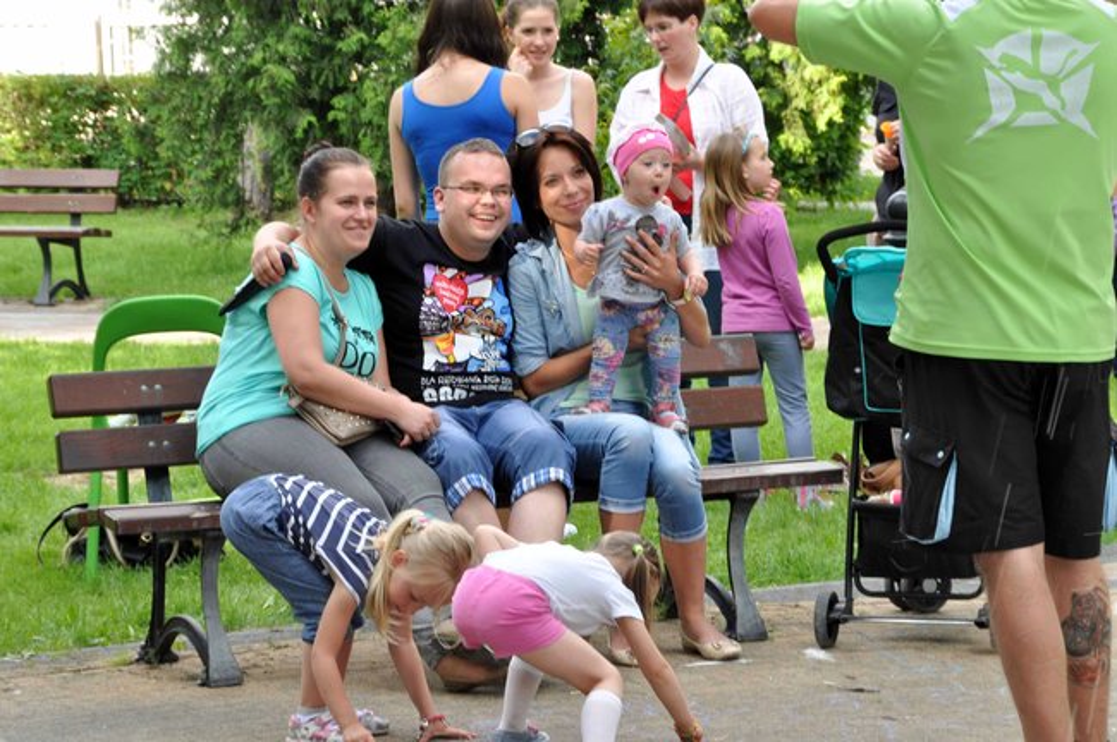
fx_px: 4556
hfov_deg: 14.0
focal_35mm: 147
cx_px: 558
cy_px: 371
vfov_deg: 9.3
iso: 500
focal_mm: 98
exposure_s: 1/60
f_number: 14
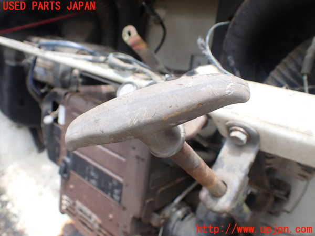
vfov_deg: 46.8
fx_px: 273
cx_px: 158
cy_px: 118
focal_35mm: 30
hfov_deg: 60.0
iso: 100
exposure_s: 1/250
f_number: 3.2
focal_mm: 5.4
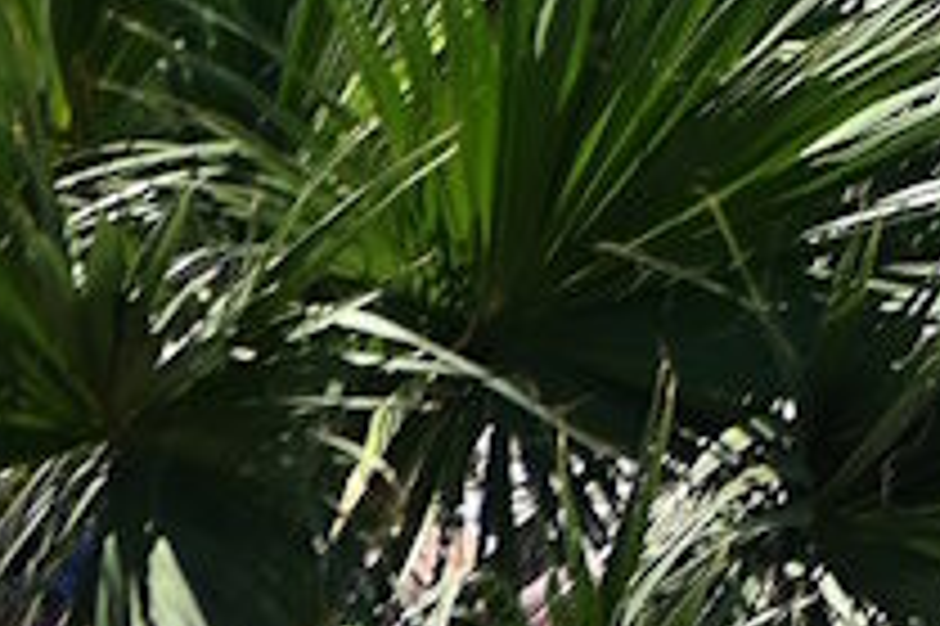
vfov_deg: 0.8
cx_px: 1943
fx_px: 44953
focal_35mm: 1723
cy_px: -239
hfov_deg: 1.2
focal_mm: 200
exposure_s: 1/500
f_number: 6.3
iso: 160
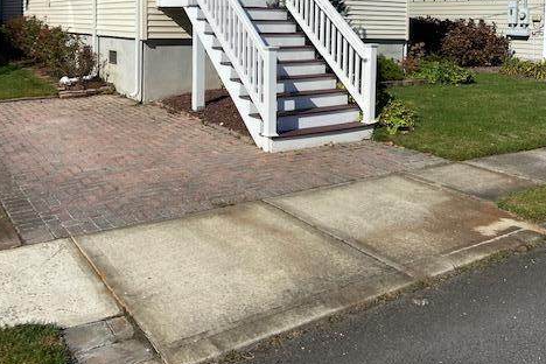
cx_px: 274
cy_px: 51
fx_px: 561
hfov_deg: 51.9
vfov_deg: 34.4
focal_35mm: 37
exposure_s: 1/5747
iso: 32
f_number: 1.8
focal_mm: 4.25
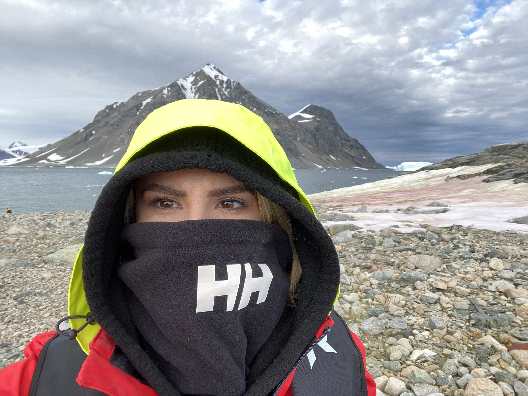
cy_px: 198
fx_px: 351
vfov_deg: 58.9
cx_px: 264
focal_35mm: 23
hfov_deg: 73.9
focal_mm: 2.71
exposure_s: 1/122
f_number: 2.2
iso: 25
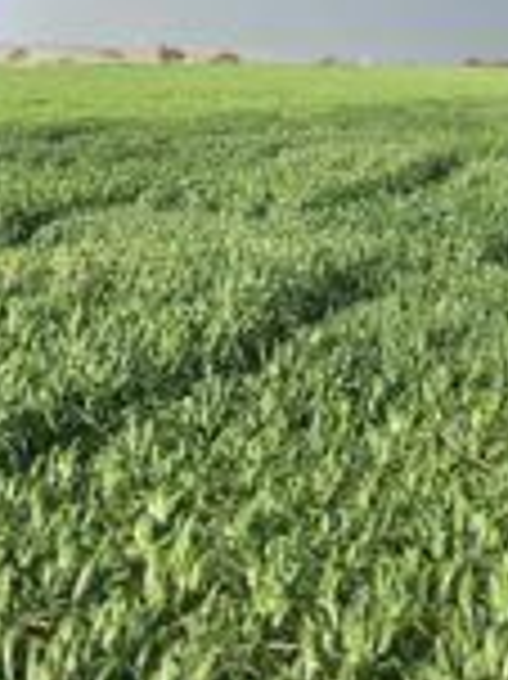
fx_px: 1607
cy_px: -245
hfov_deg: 17.4
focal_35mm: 82
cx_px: -49
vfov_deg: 21.2
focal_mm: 4.15
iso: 25
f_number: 2.2
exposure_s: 1/916
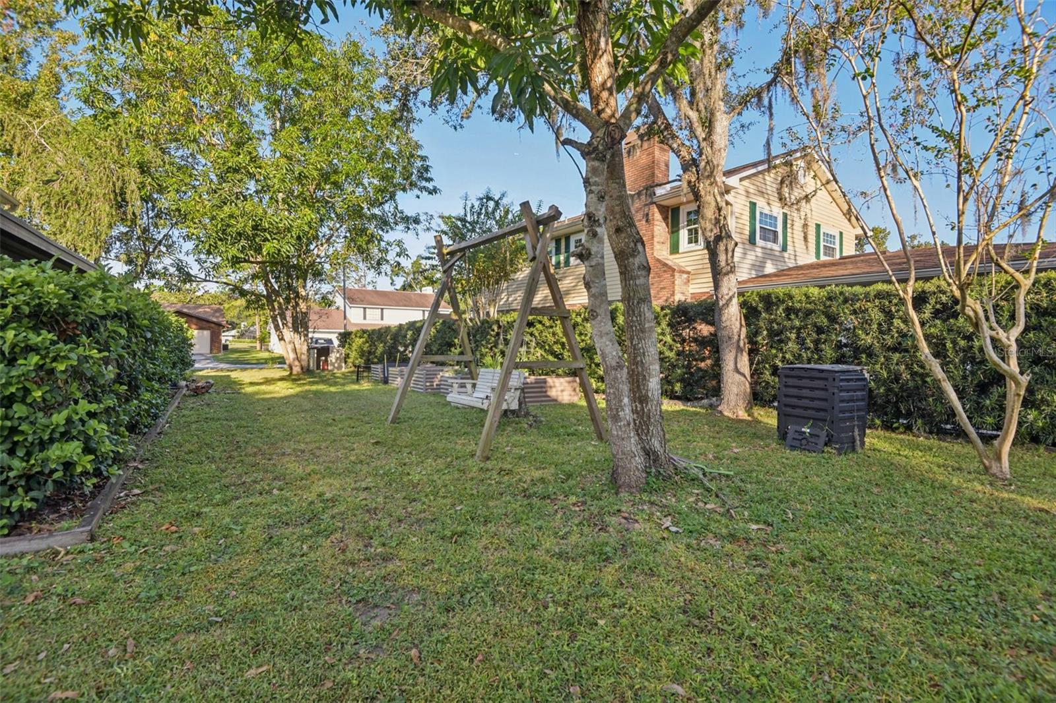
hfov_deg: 96.7
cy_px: 352
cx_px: 528
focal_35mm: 16
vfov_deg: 73.7
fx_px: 469
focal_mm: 16
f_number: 8
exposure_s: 1/160
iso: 400
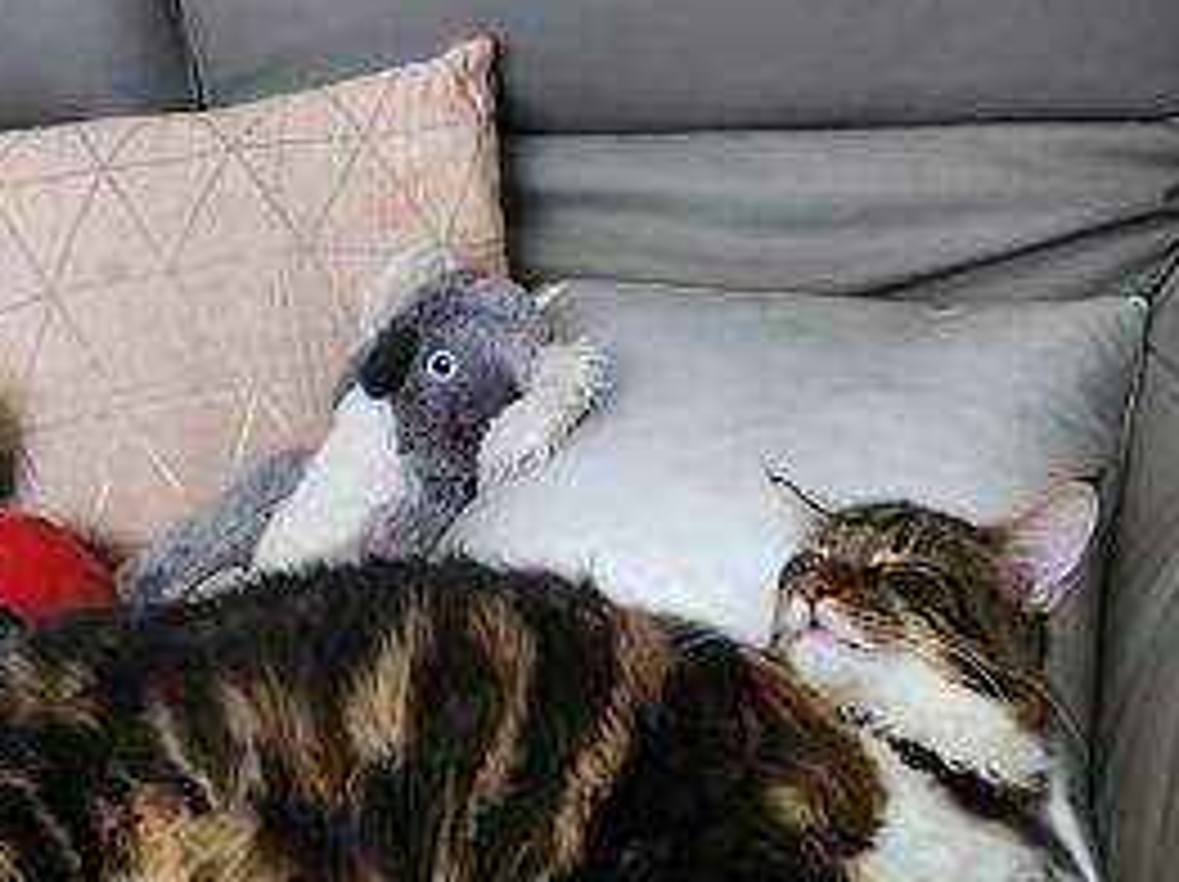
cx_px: 616
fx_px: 1497
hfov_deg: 43.0
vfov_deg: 32.8
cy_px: 504
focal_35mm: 44
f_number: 1.8
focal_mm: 5
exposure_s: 1/25
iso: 640
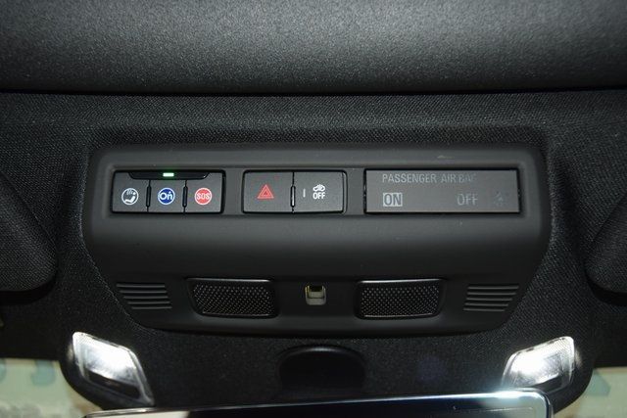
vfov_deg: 33.0
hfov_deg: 47.9
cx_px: 314
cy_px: 209
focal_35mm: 40
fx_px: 705
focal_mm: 27
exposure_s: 1/20
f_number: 3.8
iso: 560
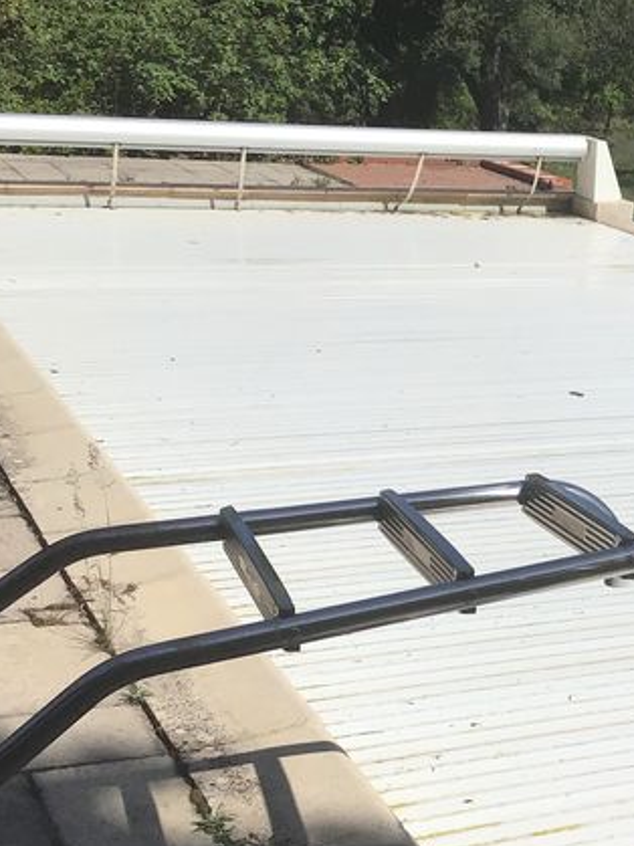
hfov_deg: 19.3
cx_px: 644
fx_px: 1808
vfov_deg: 26.3
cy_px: 477
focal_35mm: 74
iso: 25
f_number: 2.4
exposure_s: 1/3268
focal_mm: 3.3
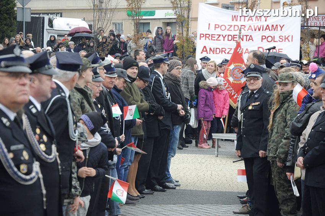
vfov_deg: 11.4
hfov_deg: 17.1
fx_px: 1082
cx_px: 162
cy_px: 108
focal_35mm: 120
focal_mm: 80
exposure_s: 1/250
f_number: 5.3
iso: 800
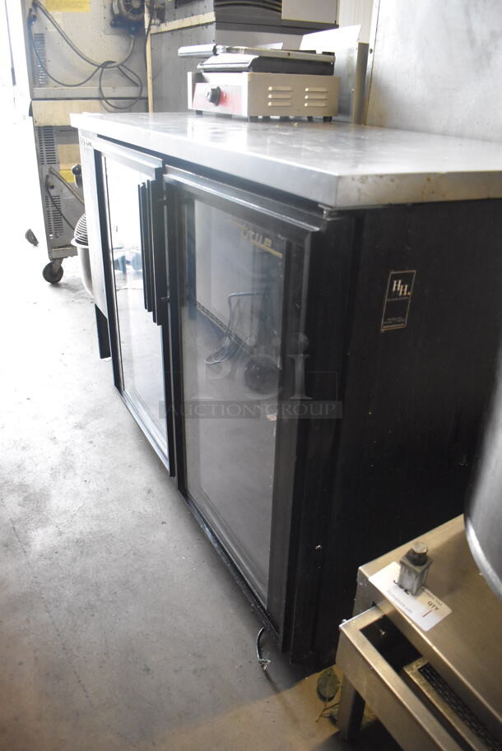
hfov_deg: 48.0
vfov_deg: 67.3
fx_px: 564
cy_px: 376
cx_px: 251
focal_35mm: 27
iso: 4000
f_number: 3.5
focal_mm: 18
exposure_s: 1/125
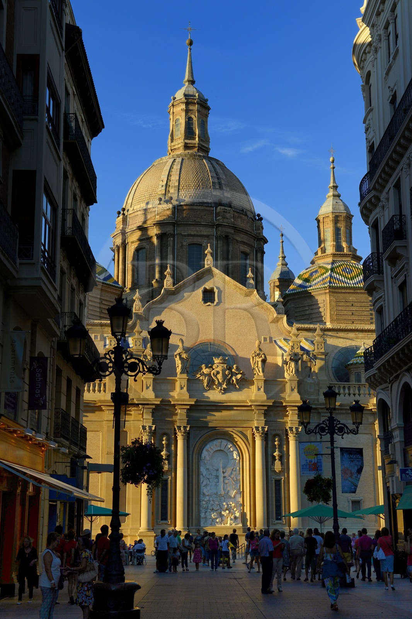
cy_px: 310
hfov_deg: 27.0
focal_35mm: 50
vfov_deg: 39.6
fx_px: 859
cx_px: 206
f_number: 13
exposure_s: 1/200
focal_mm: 50
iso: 400
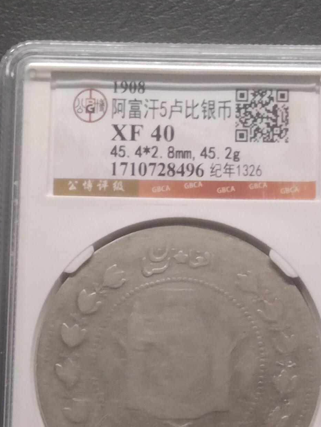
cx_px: 181
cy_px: 296
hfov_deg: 20.2
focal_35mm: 73
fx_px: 901
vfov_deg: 26.4
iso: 640
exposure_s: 1/50
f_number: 2.2
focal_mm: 3.42
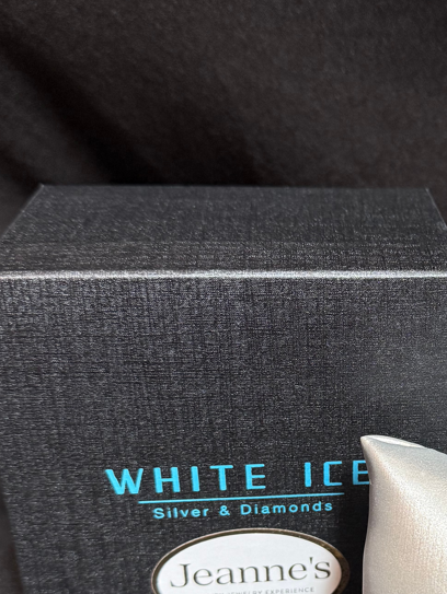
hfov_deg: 26.1
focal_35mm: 53
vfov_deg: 35.5
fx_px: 911
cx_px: 450
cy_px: 433
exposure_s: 1/60
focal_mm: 6.76
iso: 250
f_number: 1.78
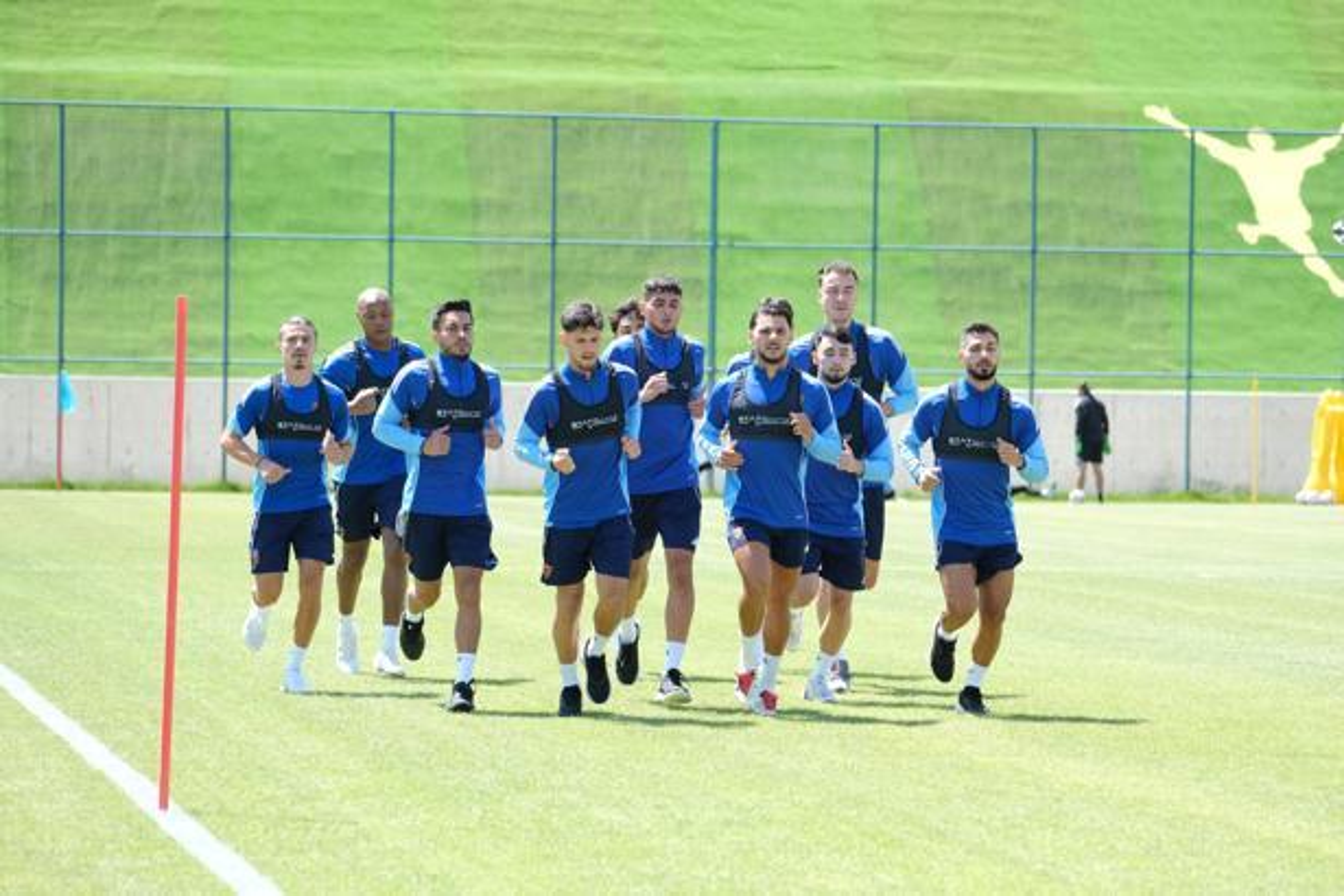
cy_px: 448
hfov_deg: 11.9
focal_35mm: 173
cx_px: 672
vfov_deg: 7.9
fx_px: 6458
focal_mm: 115.3
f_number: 4.6
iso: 800
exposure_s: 1/1250
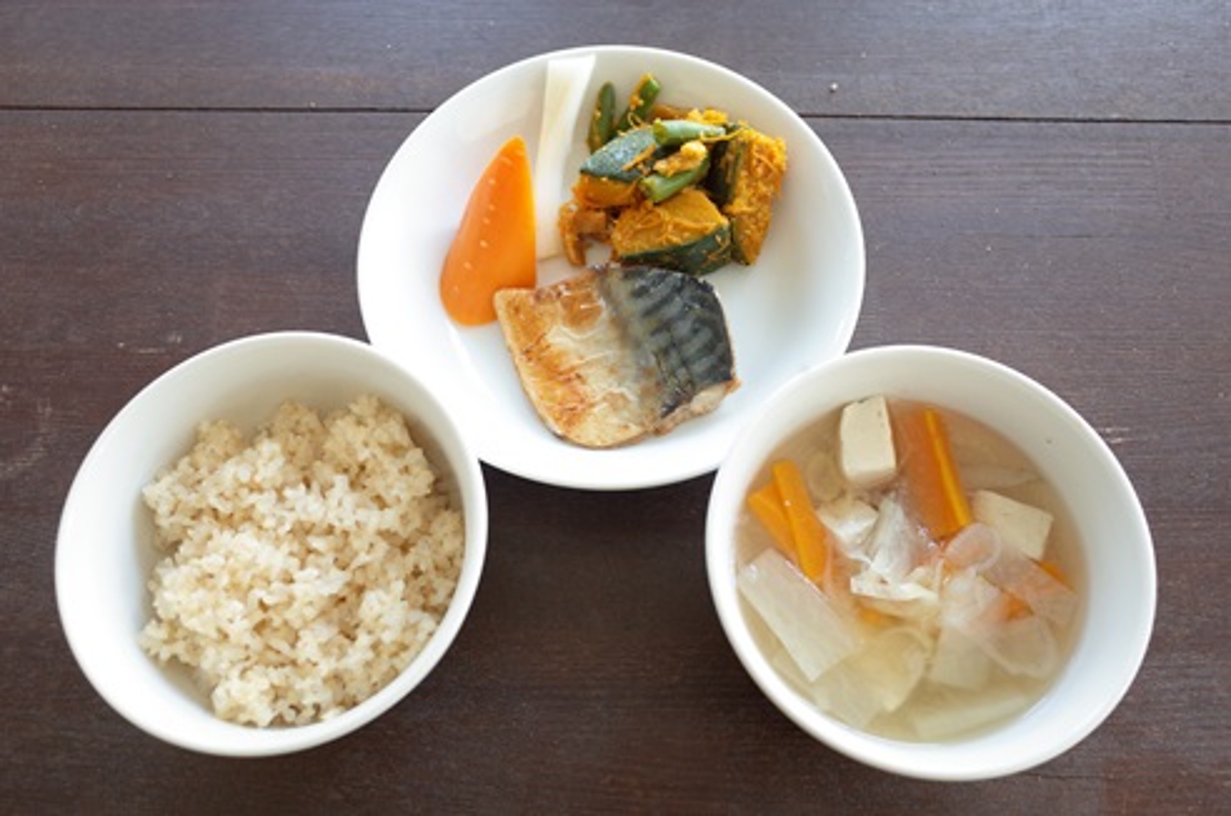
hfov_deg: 65.6
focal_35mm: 28
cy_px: 408
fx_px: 956
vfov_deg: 46.2
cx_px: 616
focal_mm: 18.3
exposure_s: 1/25
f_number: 4.5
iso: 200
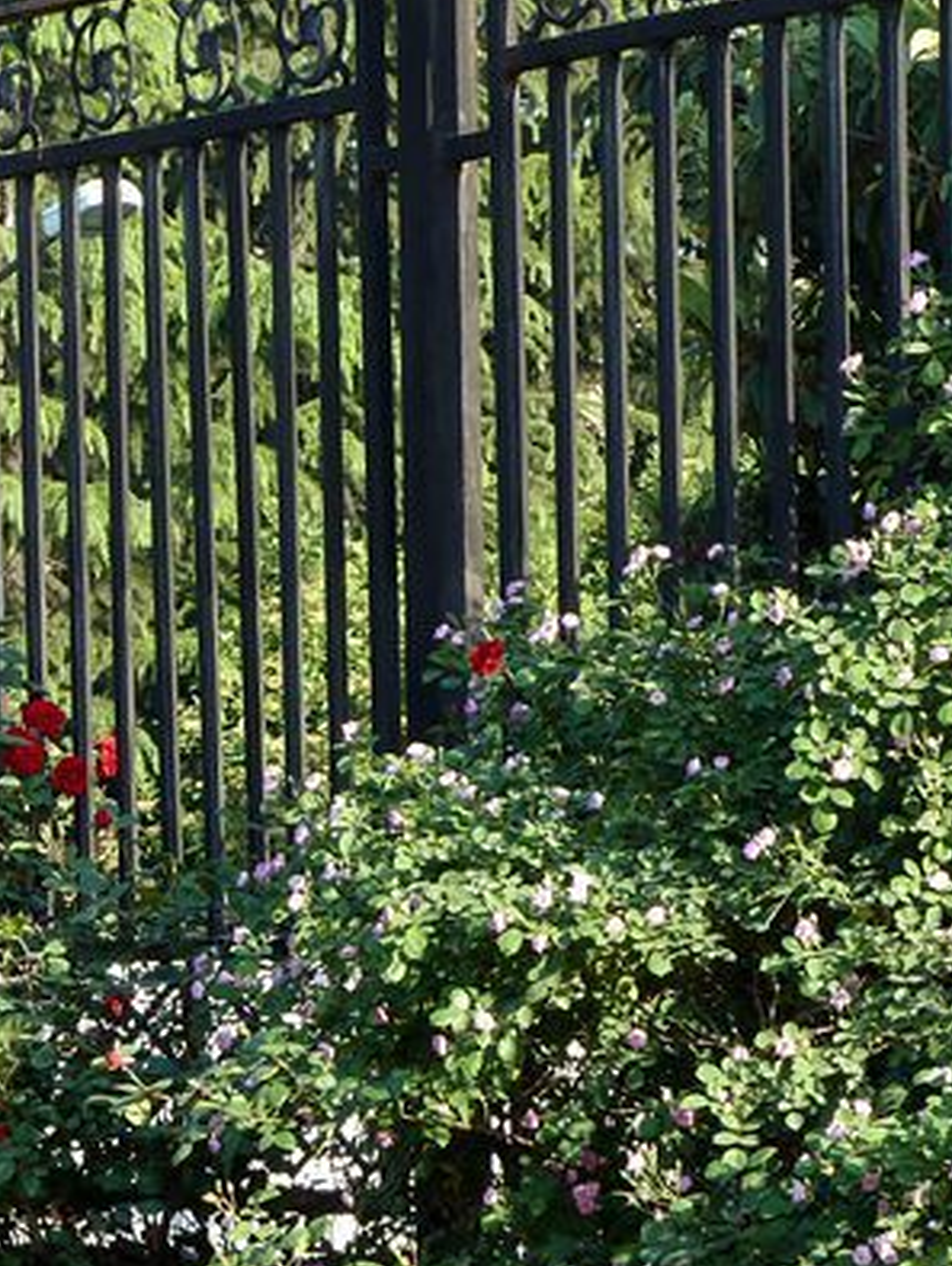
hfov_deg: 7.3
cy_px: 1048
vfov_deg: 9.8
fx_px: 7395
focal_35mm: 202
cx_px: -240
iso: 80
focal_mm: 12.8
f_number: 4.2
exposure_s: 1/100
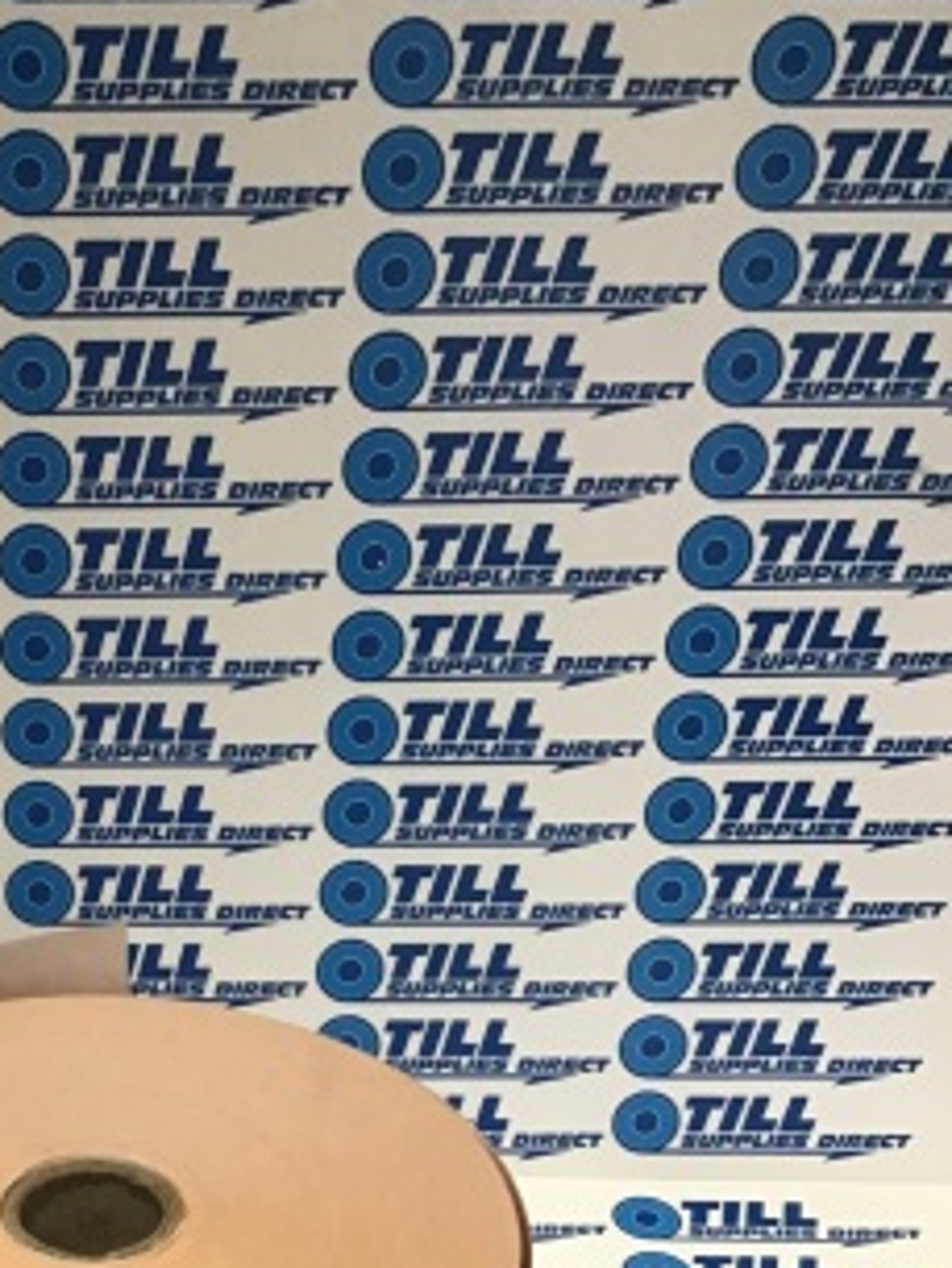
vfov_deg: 30.3
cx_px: 71
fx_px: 2235
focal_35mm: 61
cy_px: 1147
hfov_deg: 23.3
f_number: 2.4
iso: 100
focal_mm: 3.3
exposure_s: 1/33
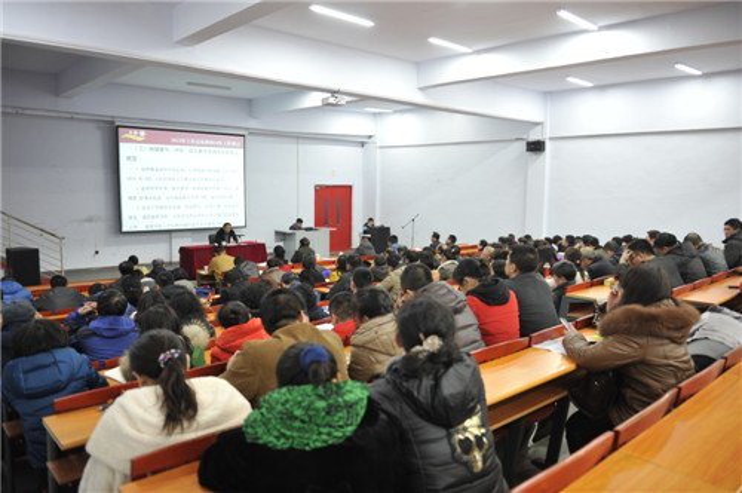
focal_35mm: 27
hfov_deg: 67.4
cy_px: 246
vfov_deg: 47.8
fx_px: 556
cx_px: 371
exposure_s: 1/60
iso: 1000
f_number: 2.8
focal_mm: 27
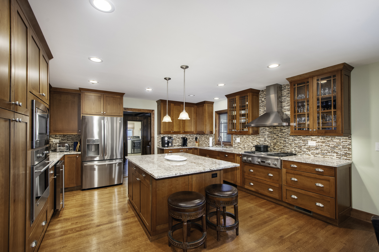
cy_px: 126
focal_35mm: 15
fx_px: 158
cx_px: 190
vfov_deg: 77.2
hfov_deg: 100.5
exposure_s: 1/160
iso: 800
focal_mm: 10
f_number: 9
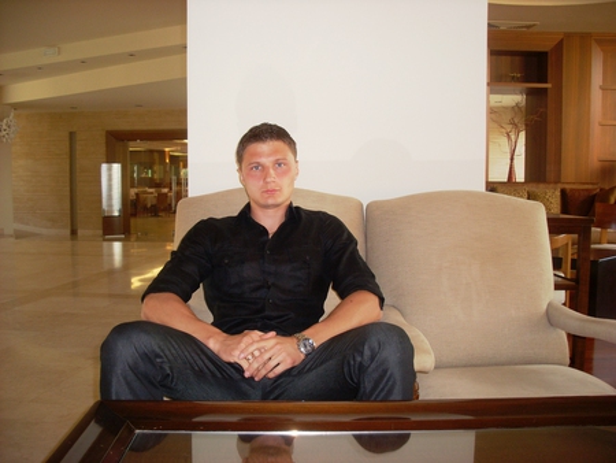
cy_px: 232
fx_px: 677
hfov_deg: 49.0
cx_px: 308
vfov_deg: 37.8
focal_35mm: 38
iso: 100
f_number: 3
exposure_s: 1/45
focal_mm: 6.3
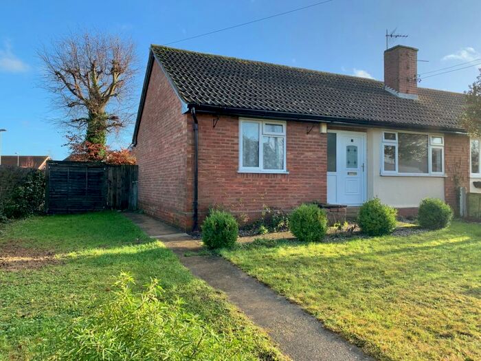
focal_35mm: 26
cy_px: 180
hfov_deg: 67.3
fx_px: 361
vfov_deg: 53.1
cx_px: 240
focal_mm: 4.25
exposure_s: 1/597
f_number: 1.8
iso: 25
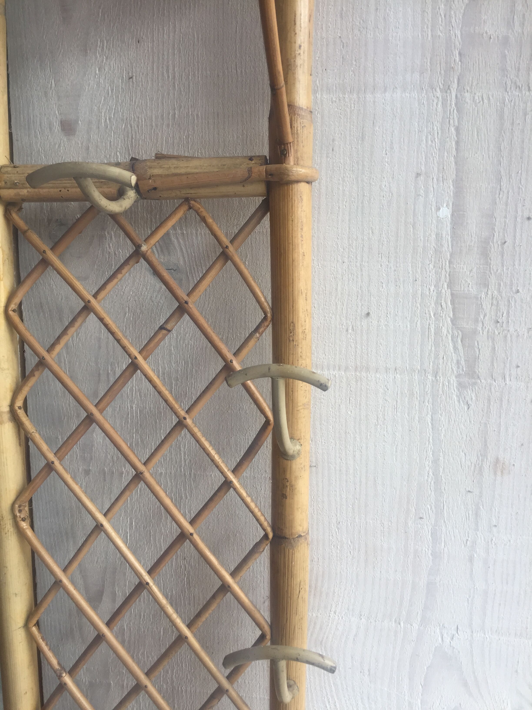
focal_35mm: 29
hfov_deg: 48.2
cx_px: 266
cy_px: 355
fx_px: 594
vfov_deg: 61.7
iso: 40
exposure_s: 1/50
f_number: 2.2
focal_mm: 4.15
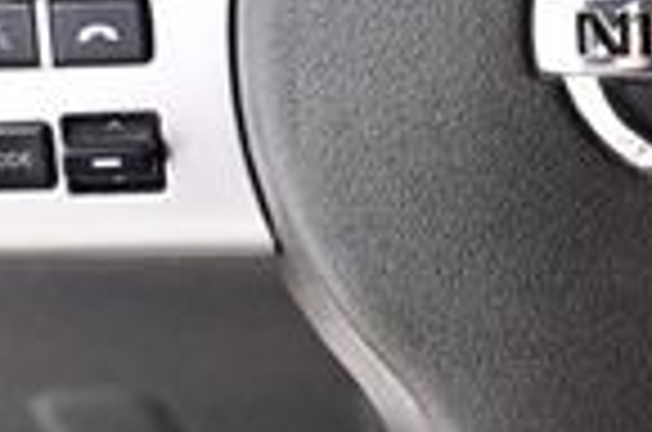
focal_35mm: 146
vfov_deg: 9.3
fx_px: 2638
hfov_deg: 13.8
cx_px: 719
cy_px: 333
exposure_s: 1/80
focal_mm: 22
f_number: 4.5
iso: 2500
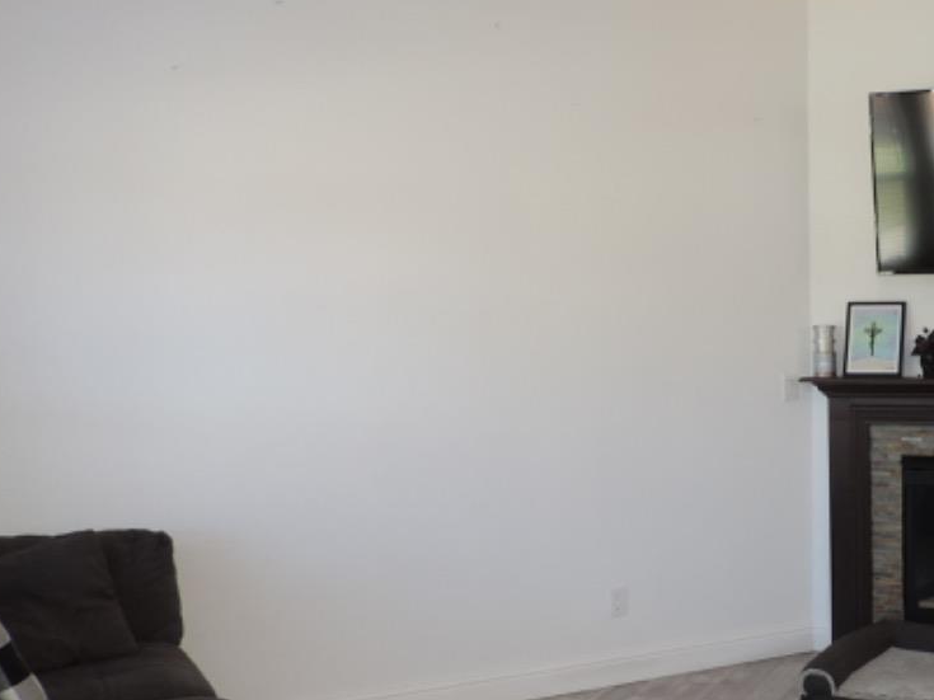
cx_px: 853
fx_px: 1322
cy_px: 379
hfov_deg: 36.3
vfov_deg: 29.7
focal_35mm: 49
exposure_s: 1/40
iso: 180
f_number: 3
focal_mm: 4.3
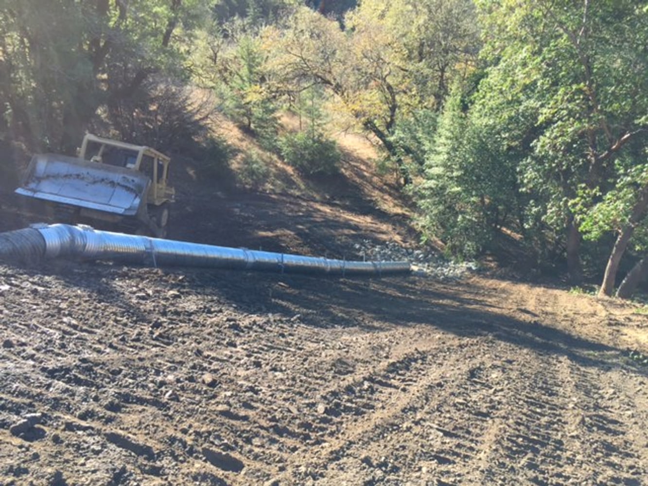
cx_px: 324
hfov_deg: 61.7
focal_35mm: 29
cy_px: 243
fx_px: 543
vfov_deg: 48.2
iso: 32
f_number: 2.2
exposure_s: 1/391
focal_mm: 4.15
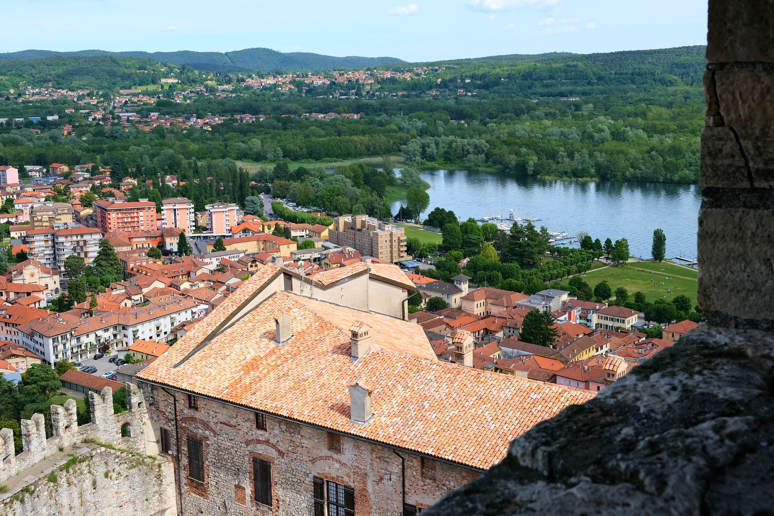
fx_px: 903
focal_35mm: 42
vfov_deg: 31.9
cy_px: 258
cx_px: 387
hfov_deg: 46.4
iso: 320
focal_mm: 27.7
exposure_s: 1/500
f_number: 5.6
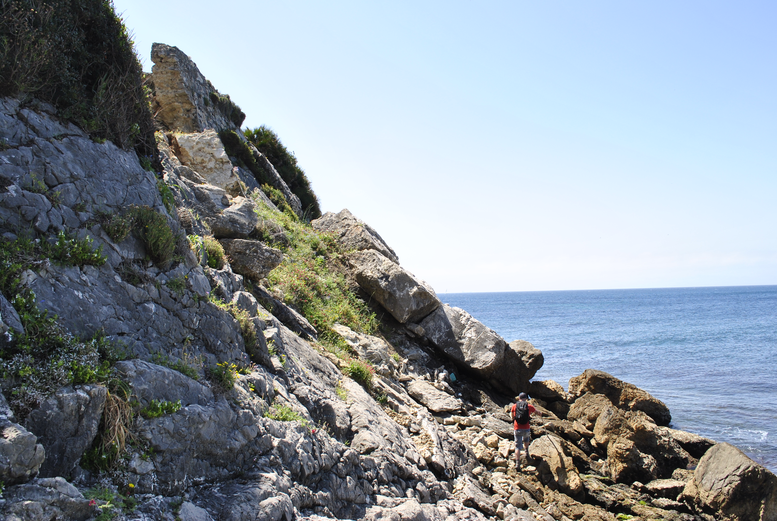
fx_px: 584
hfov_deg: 67.3
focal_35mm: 27
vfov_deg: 48.1
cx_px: 388
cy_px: 260
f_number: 10
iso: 200
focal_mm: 18
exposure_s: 1/200
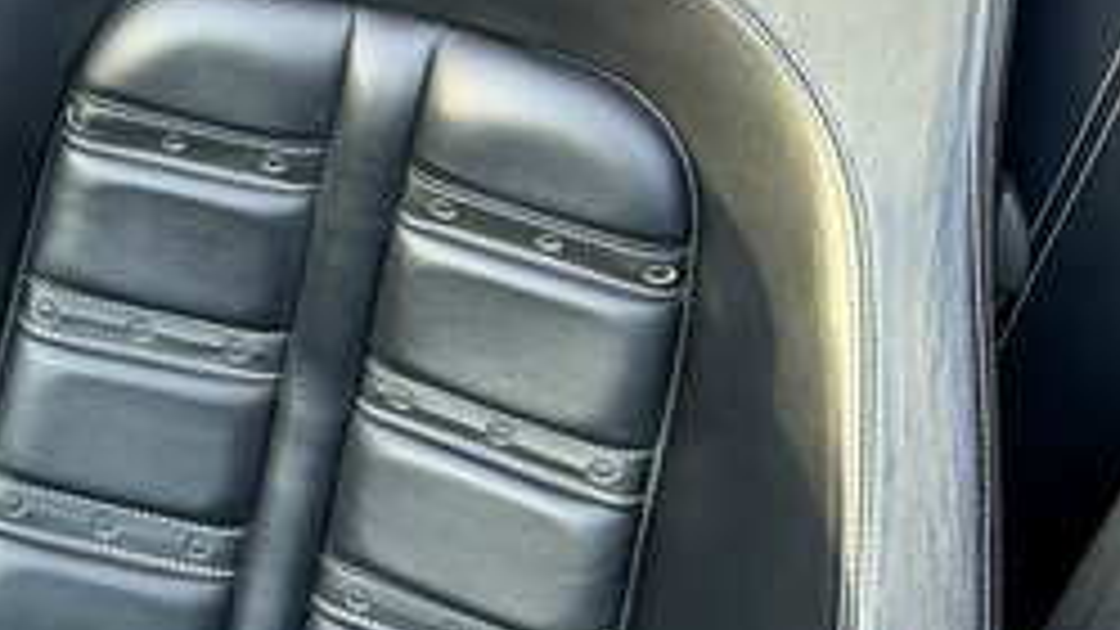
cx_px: -234
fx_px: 2494
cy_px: -184
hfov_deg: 23.1
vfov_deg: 13.8
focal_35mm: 84
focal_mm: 6.76
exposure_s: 1/121
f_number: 1.78
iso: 125
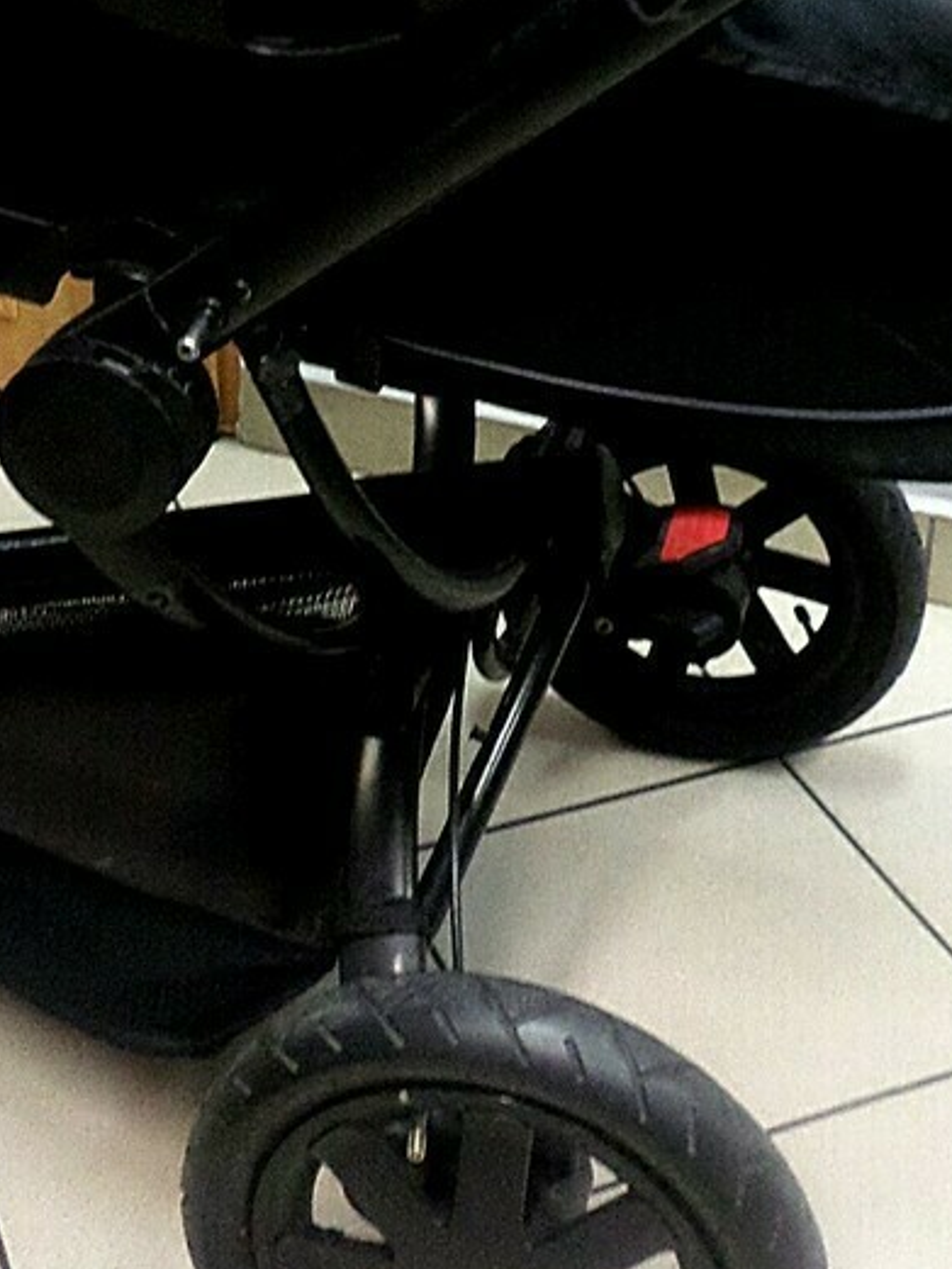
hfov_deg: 24.8
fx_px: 2163
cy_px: 263
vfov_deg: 31.9
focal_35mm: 59
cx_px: 404
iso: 320
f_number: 3.1
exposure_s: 1/20
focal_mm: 4.3
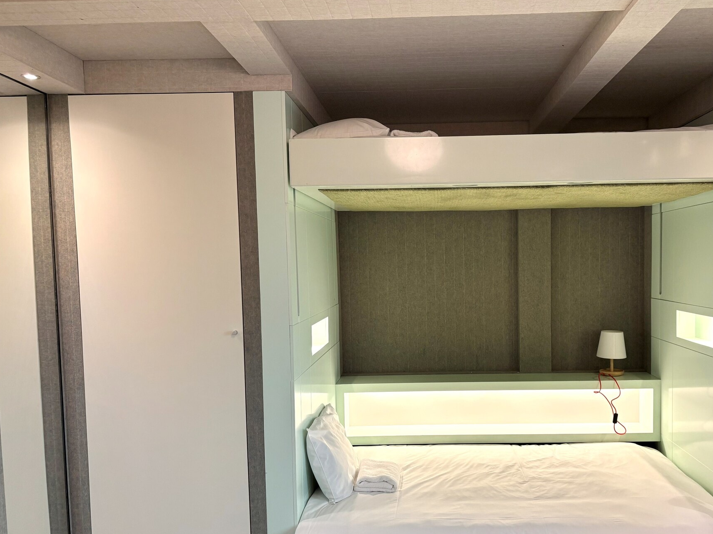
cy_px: 300
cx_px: 413
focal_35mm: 31
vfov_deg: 45.3
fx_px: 638
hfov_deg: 58.1
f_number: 1.6
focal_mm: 5.96
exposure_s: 1/100
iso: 80
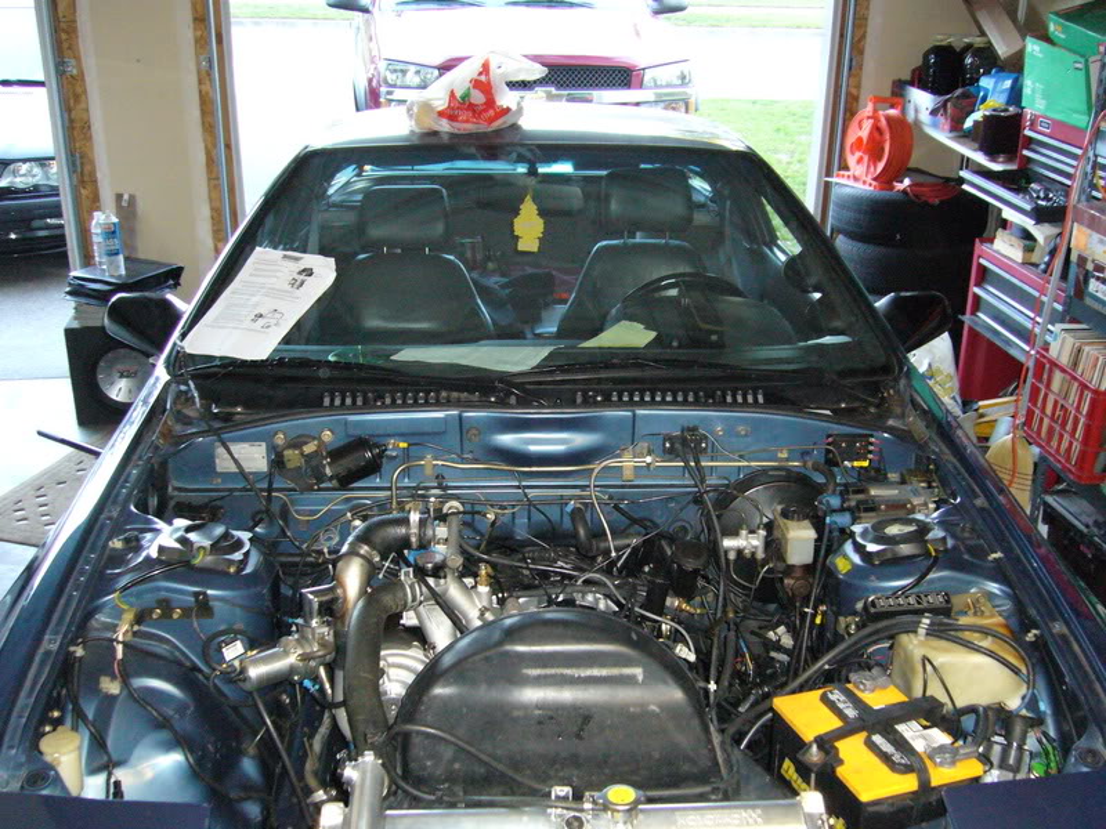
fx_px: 1278
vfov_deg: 36.0
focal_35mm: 40
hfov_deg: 46.8
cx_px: 553
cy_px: 414
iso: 400
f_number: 3
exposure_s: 1/30
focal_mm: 6.6
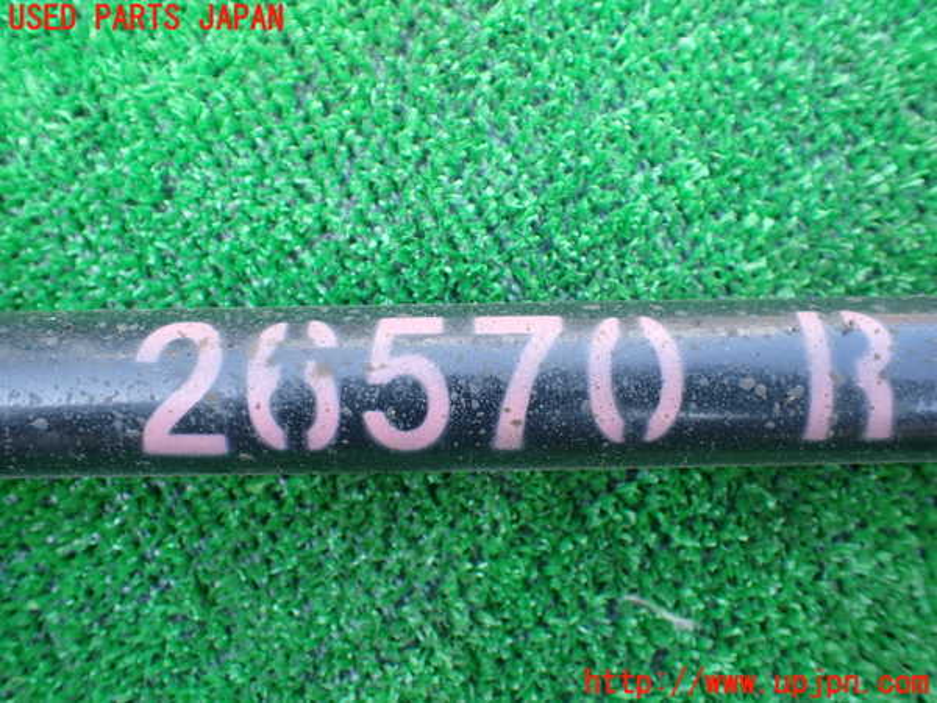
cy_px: 352
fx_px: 812
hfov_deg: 60.0
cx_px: 468
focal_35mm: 30
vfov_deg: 46.8
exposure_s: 1/125
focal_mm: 5.4
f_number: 2.3
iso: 200
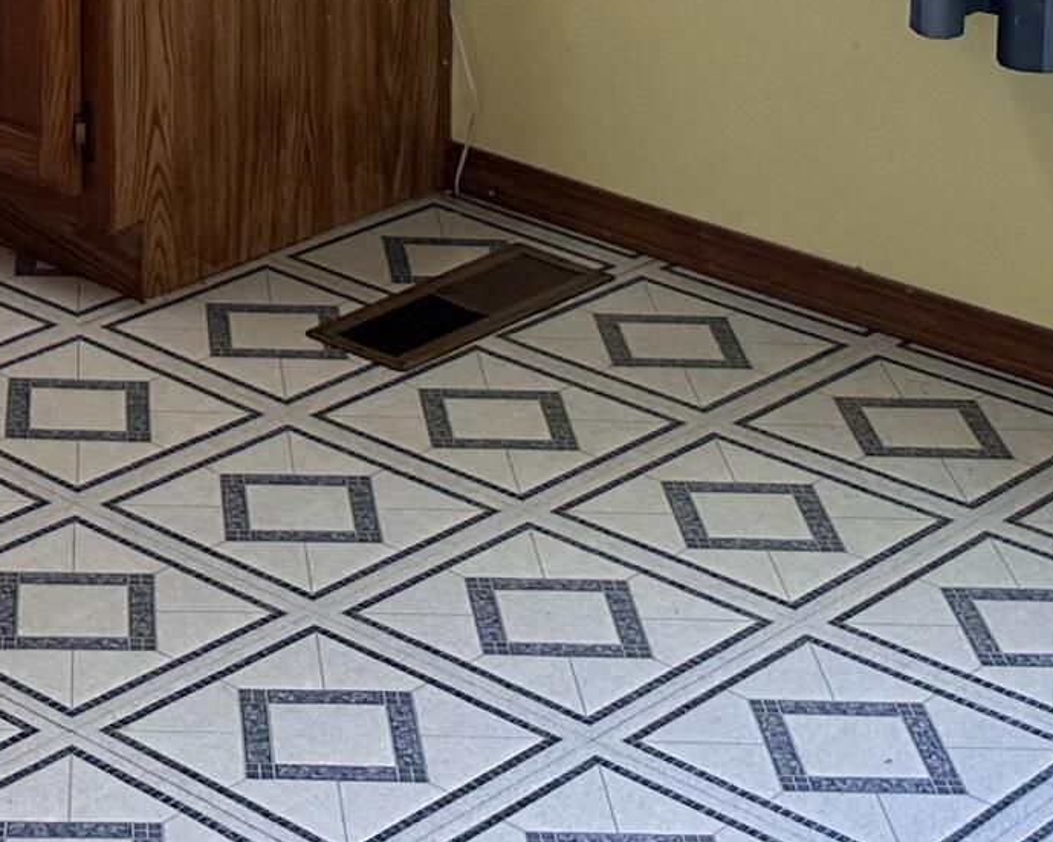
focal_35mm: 102
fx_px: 3178
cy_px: -857
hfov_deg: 18.3
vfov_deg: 13.0
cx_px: -18
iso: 125
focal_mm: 6.86
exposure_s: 1/90
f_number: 1.78
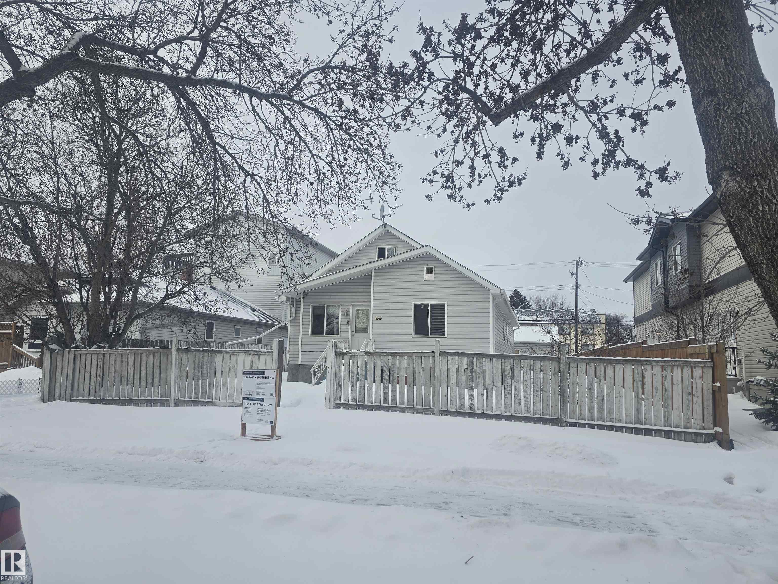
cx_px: 389
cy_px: 292
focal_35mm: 23
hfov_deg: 73.9
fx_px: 517
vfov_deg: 58.9
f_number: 1.7
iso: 12
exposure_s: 1/859
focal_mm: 6.3
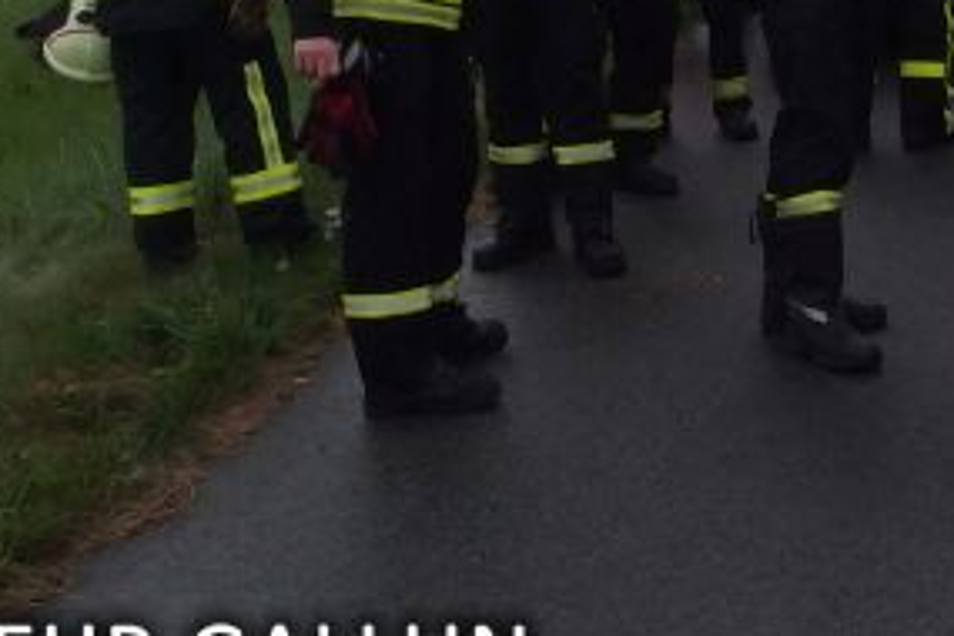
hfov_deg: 24.1
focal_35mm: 82
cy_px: -171
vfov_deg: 15.9
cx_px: 840
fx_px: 2173
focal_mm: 4.7
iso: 100
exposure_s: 1/640
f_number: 5.6
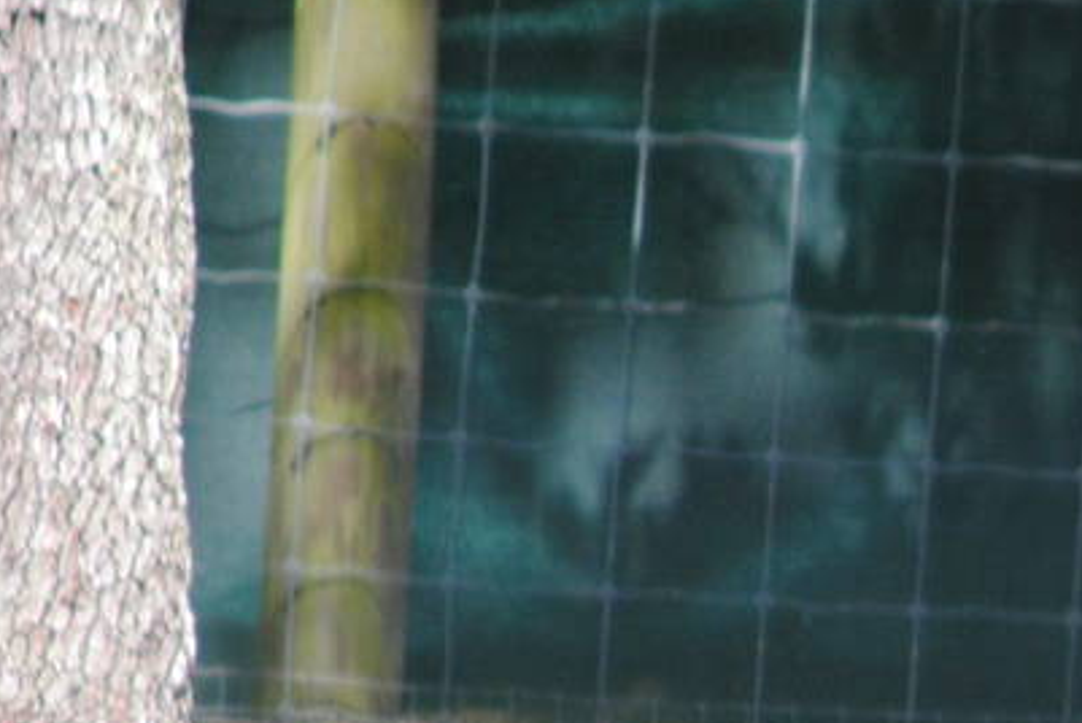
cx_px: 1460
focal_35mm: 1795
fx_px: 53987
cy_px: 1107
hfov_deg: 1.1
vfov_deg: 0.8
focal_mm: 300
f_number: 5.6
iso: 400
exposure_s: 1/400
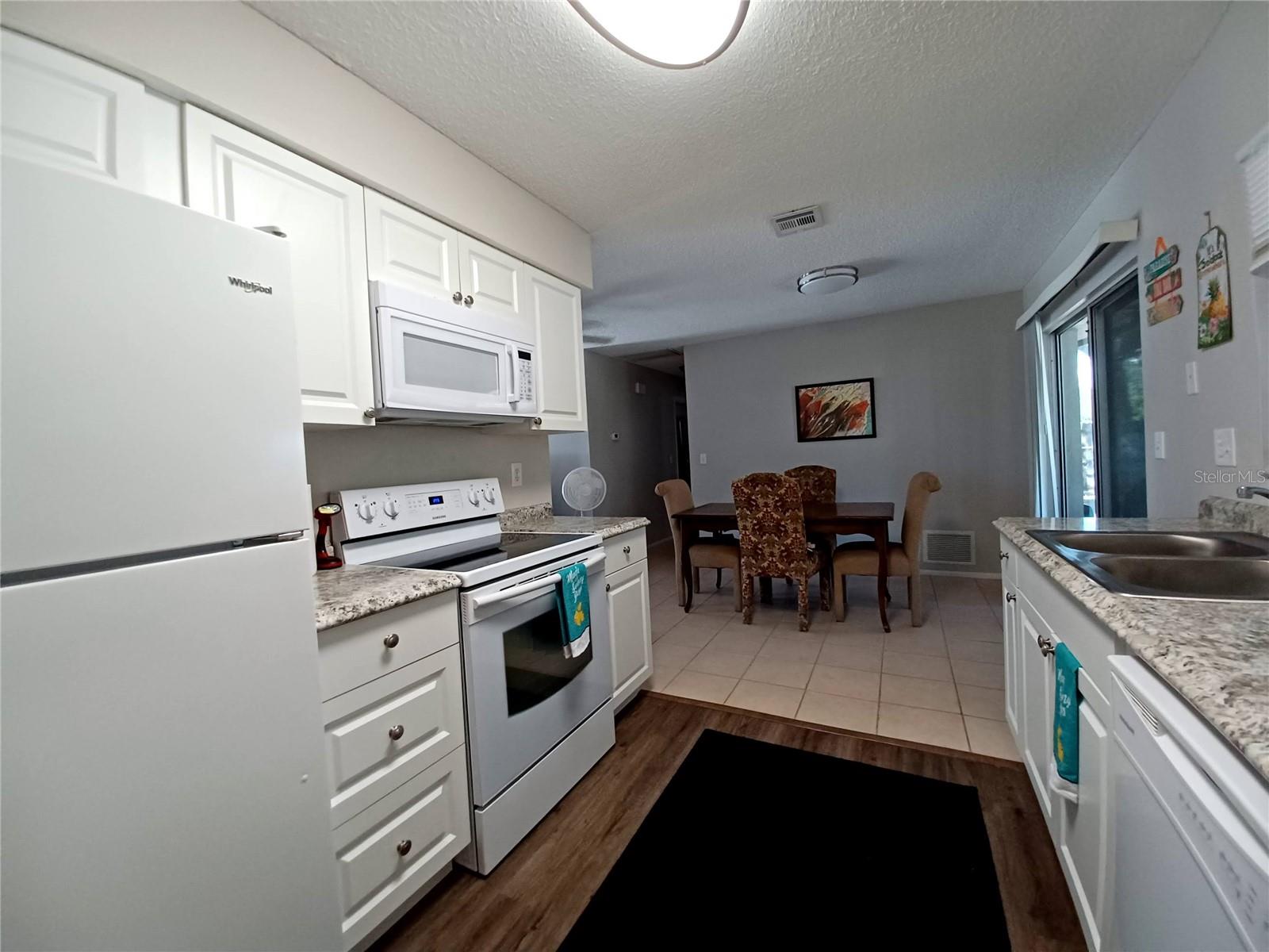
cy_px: 476
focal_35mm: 13
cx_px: 634
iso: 125
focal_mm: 1.42
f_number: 2.2
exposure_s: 1/50
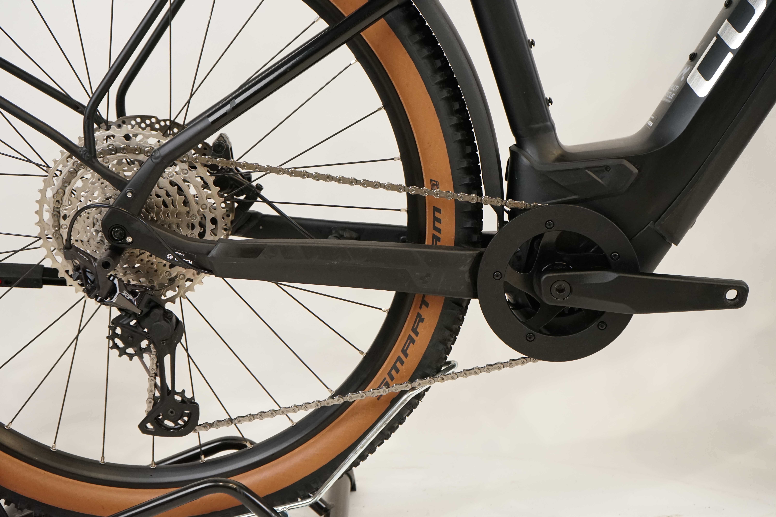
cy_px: 258
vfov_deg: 23.0
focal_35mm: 59
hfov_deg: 33.9
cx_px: 388
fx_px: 1272
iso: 2500
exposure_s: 1/200
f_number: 6.3
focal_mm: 59
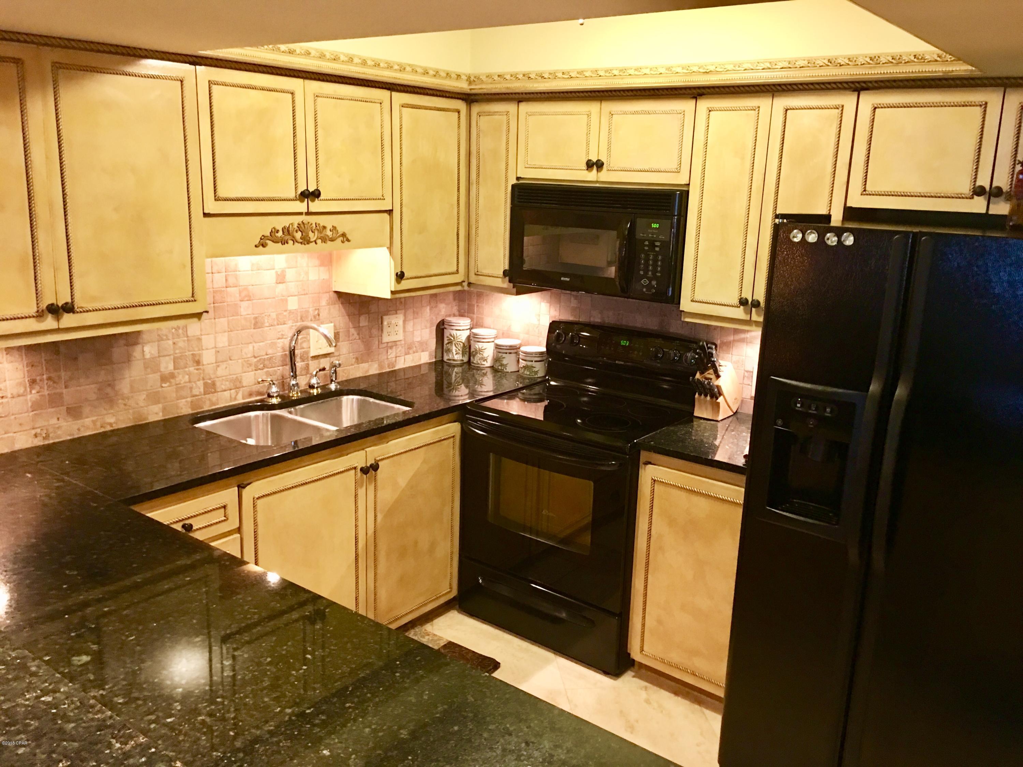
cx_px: 512
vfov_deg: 48.2
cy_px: 384
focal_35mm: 29
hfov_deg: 61.7
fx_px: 857
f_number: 2.2
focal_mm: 4.15
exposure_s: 1/4
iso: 50
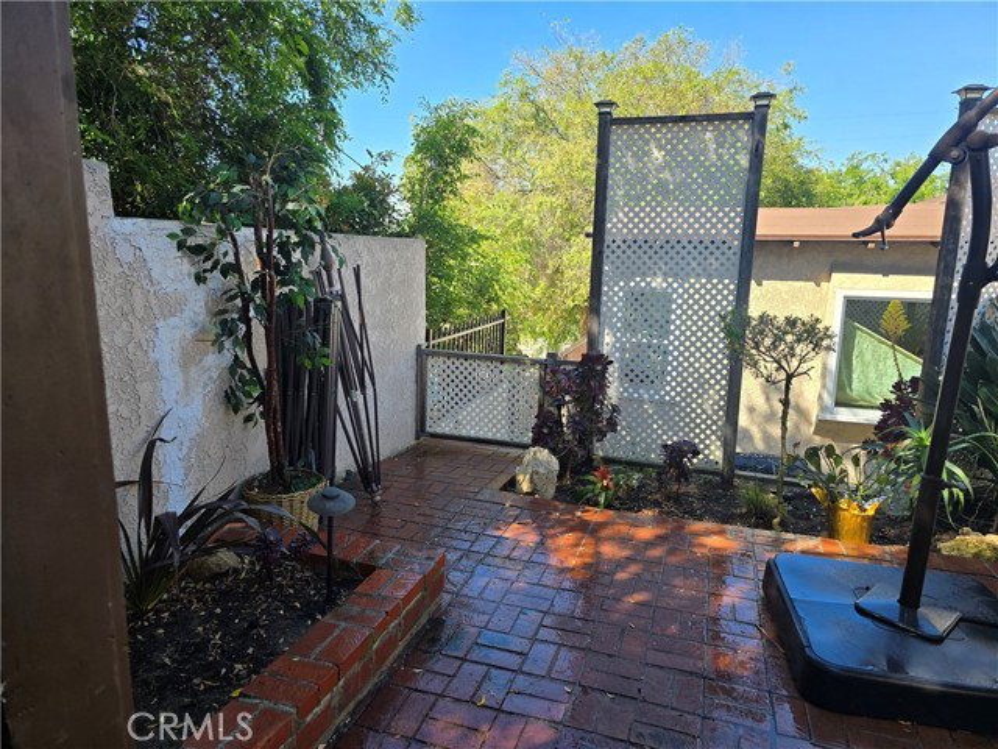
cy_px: 374
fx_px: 663
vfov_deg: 58.9
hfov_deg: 73.9
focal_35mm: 23
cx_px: 499
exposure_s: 1/261
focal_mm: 6.3
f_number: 1.7
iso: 12
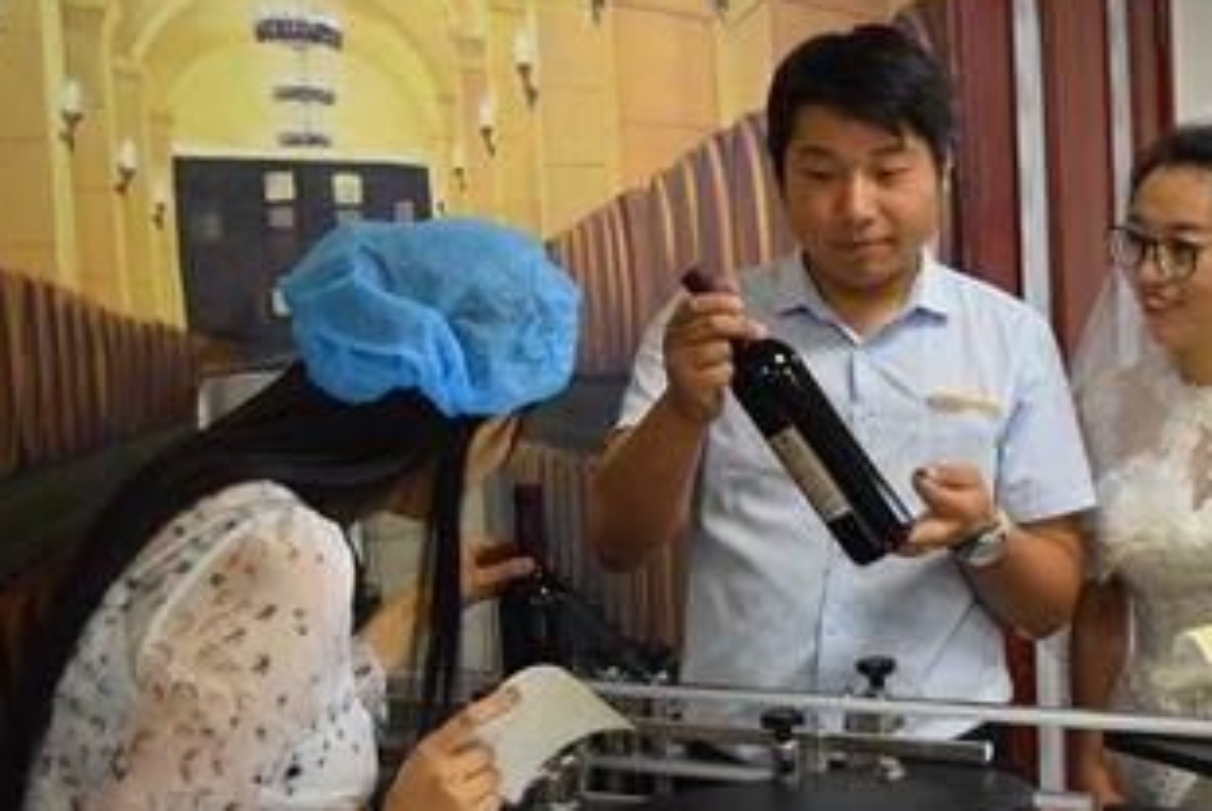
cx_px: 760
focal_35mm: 54
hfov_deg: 36.6
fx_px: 1820
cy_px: 407
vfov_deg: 25.1
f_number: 4.2
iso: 3200
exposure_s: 1/200
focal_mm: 28
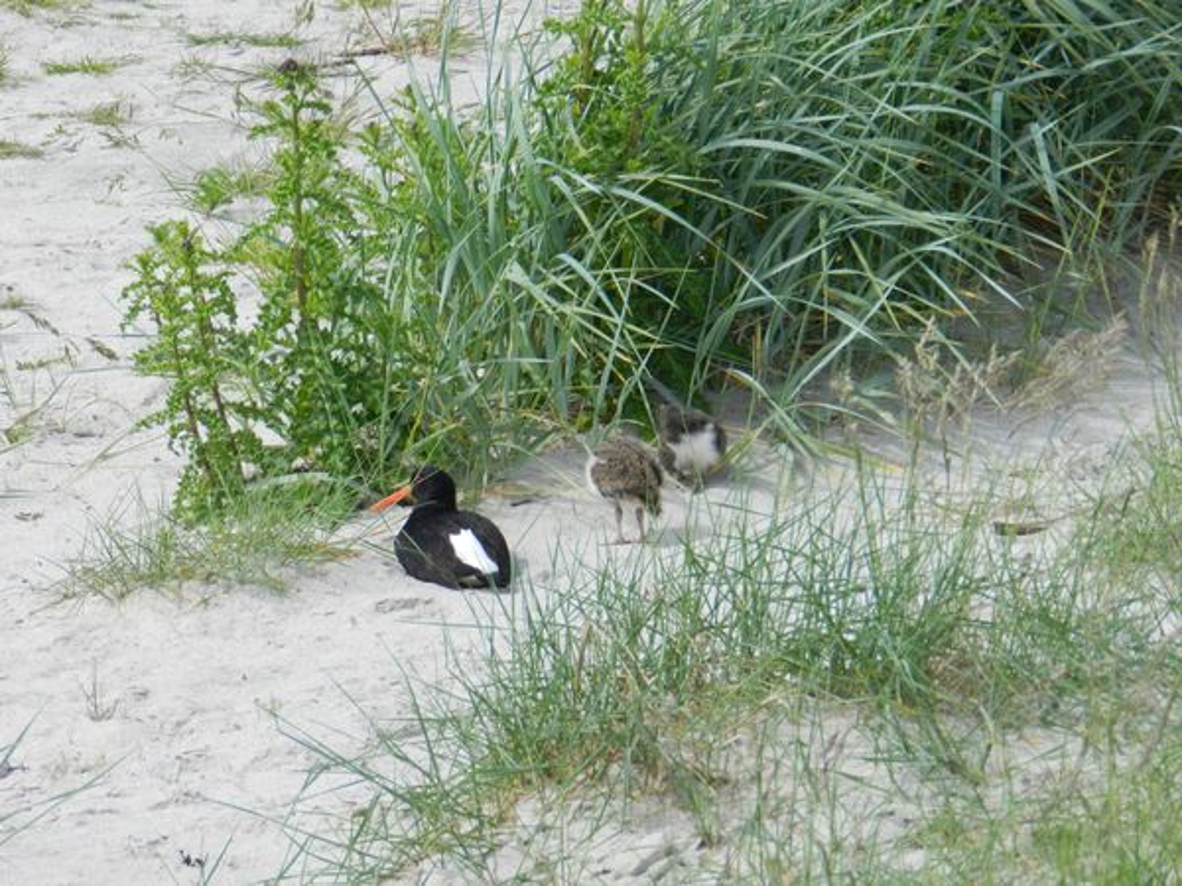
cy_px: 443
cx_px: 591
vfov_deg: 5.7
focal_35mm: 263
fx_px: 8980
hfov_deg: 7.5
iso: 160
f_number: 5.2
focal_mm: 46.7
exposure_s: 1/500
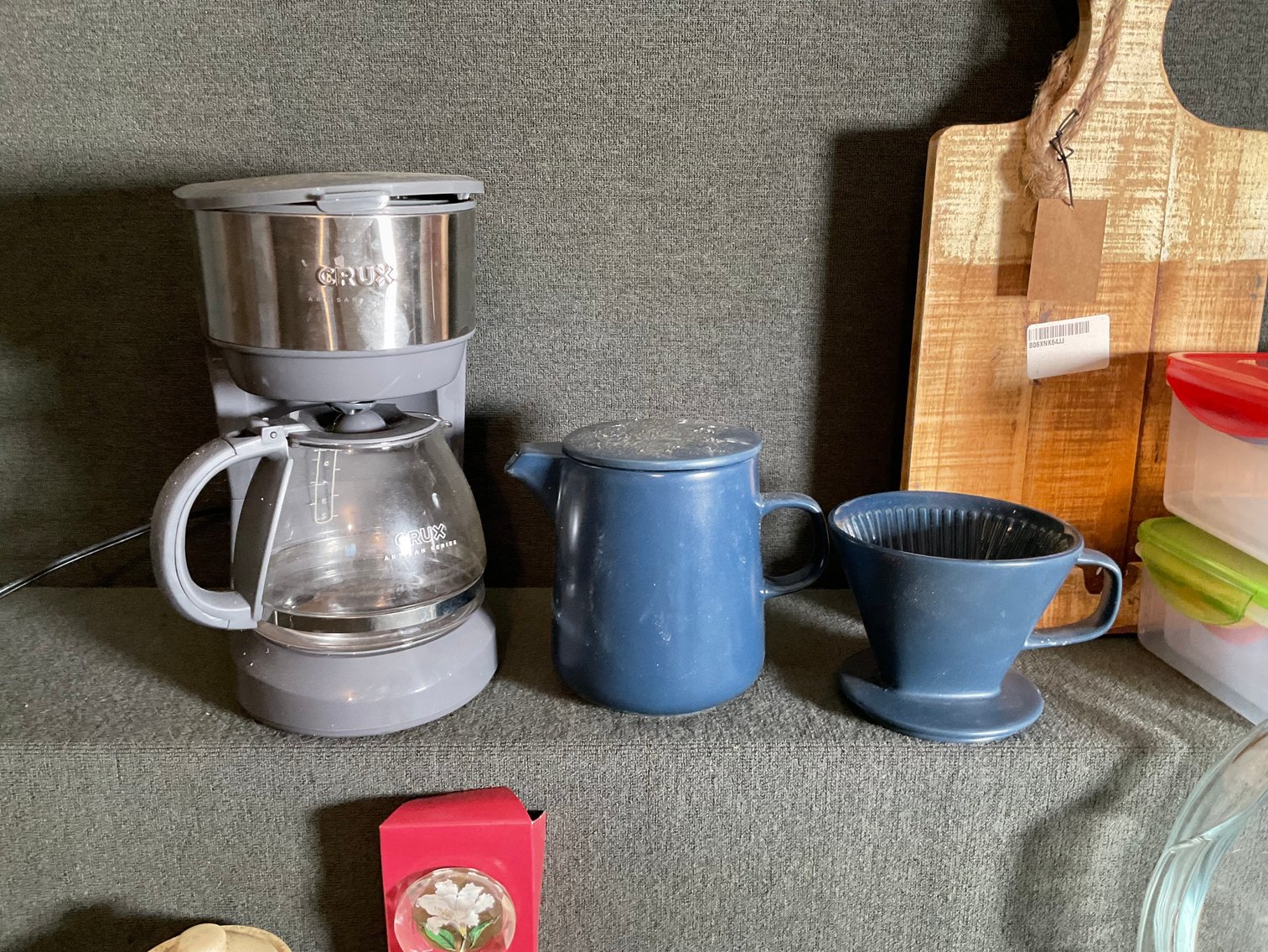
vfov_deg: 48.2
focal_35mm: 29
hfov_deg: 61.7
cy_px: 476
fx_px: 1062
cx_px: 634
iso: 250
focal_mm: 3
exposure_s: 1/60
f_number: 1.8
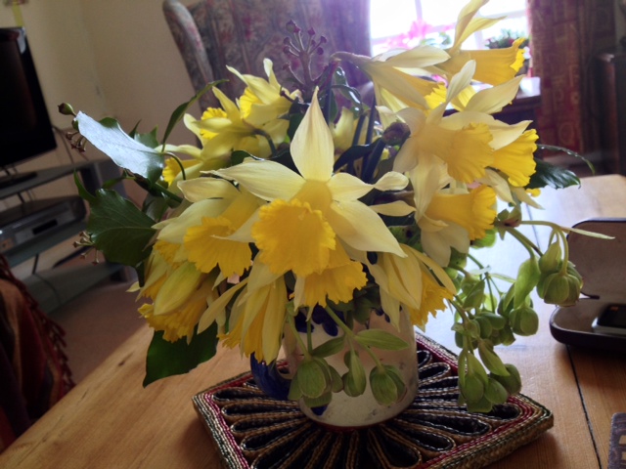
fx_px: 633
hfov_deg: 52.6
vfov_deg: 40.7
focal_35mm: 35
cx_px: 313
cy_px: 234
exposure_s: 1/20
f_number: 2.4
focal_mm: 4.28
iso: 50
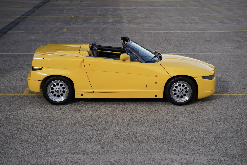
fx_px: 480
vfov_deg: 19.5
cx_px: 124
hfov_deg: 28.8
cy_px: 82
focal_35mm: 70
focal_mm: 70
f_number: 7.1
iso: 100
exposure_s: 1/250
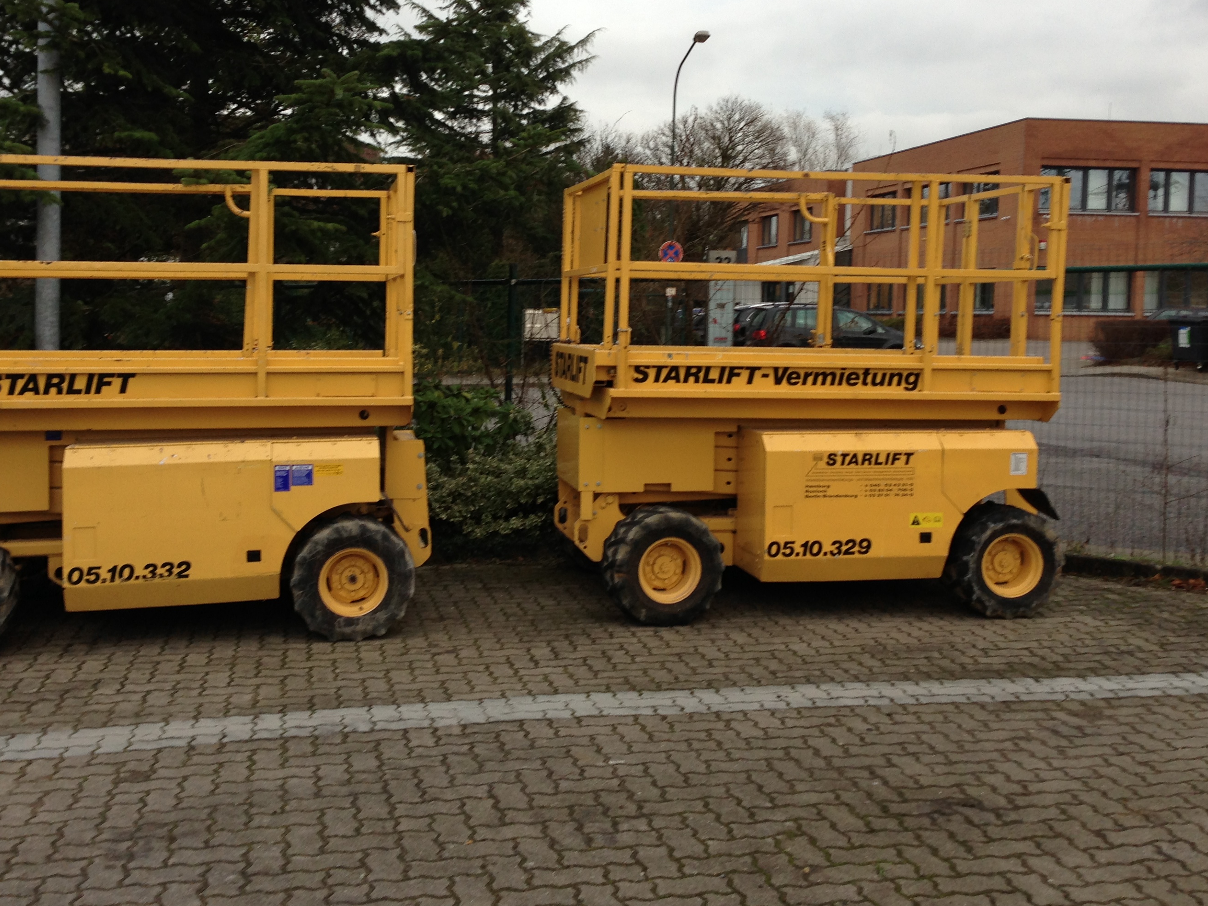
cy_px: 358
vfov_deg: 35.0
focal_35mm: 41
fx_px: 1431
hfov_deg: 45.7
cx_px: 527
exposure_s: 1/130
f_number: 2.4
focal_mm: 4.13
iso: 50
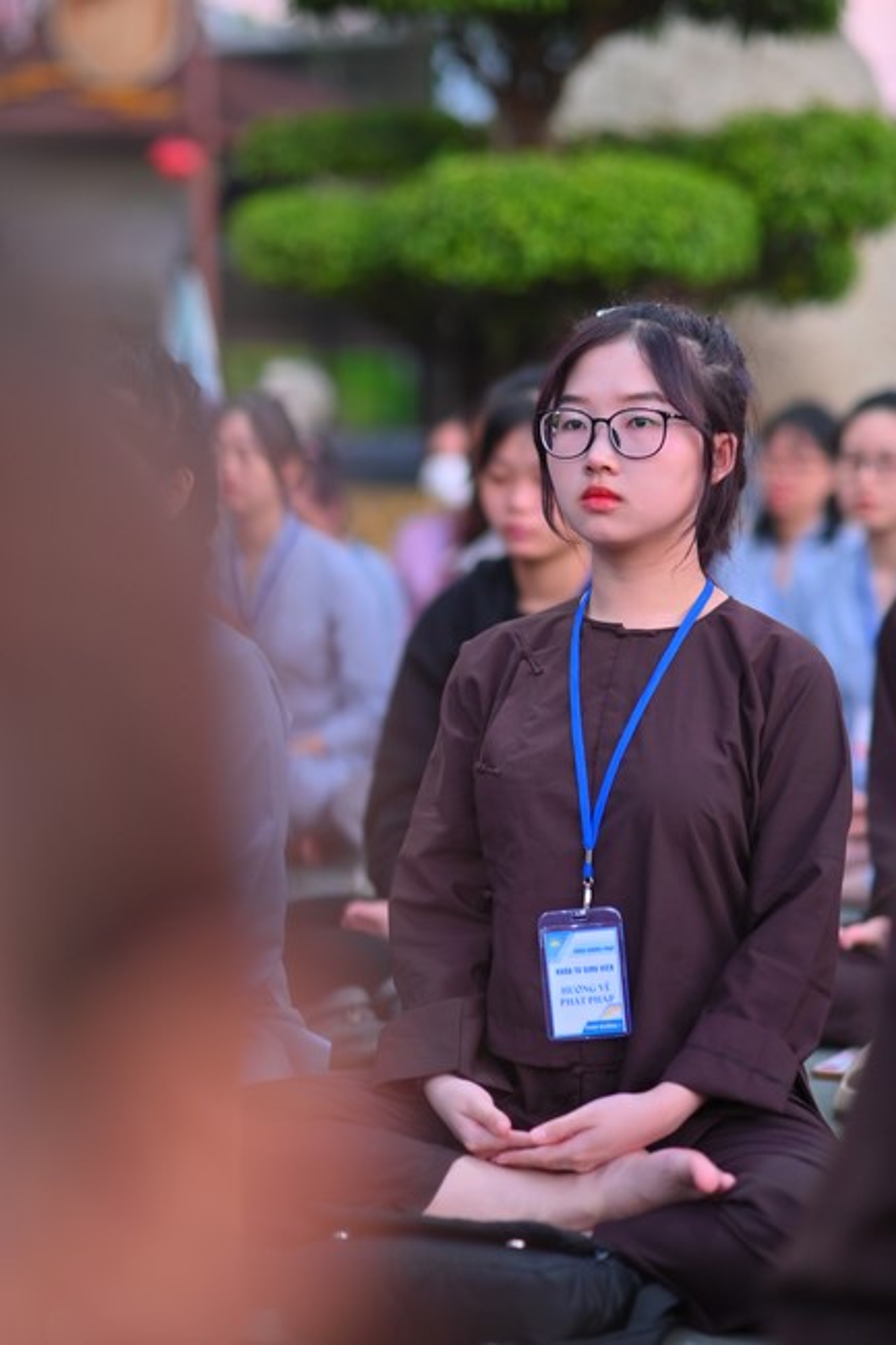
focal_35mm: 85
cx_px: 448
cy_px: 672
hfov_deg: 16.1
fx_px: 3175
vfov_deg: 23.9
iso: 320
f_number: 2.2
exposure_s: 1/125
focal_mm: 85
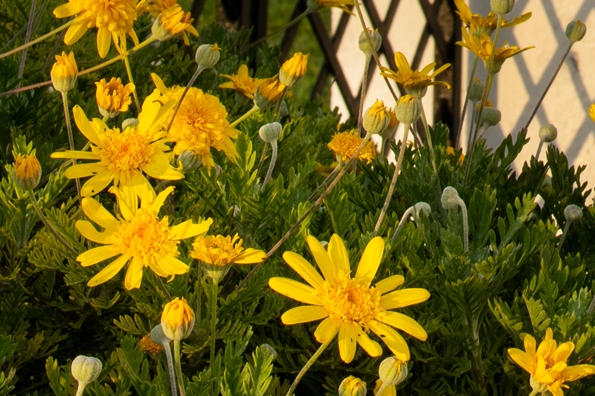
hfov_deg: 9.0
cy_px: -631
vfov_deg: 6.0
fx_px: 3602
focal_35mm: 218
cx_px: 1056
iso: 200
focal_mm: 32
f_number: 11
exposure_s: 1/400
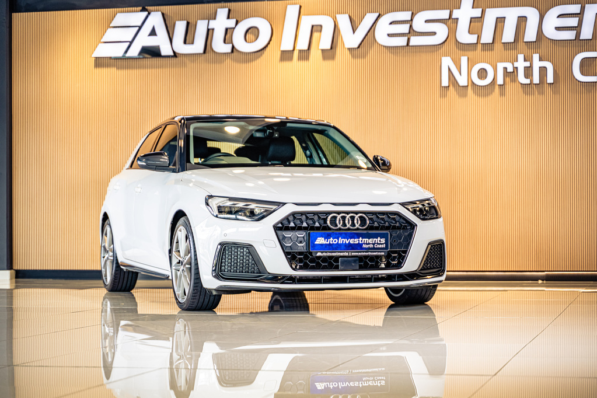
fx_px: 1244
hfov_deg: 27.0
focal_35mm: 75
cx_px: 298
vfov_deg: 18.2
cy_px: 199
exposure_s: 1/200
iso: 640
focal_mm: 75
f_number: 2.8
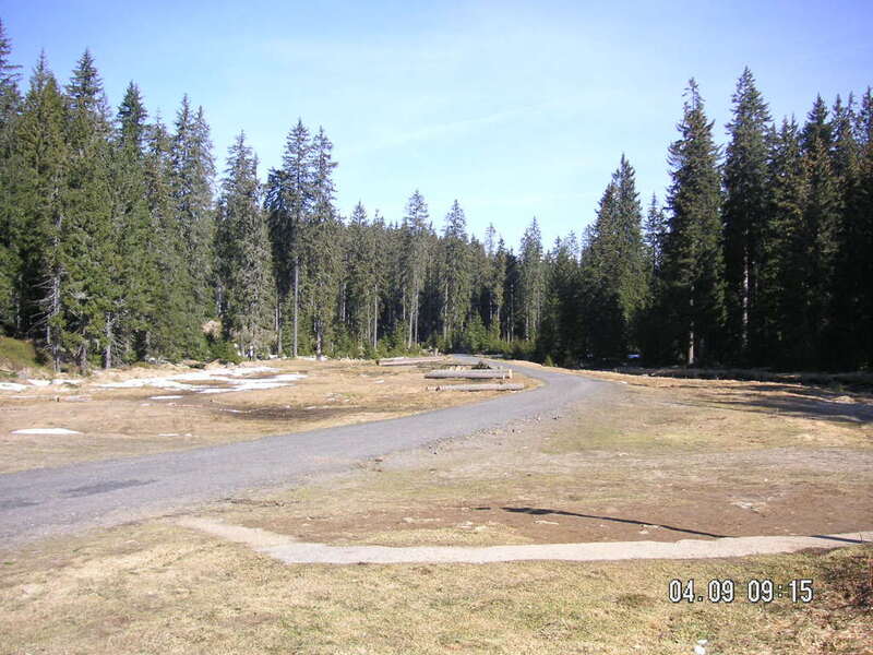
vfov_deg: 38.7
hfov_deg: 50.1
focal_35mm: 37
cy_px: 328
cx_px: 436
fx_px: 933
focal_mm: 6.1
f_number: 2.8
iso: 50
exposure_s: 1/750
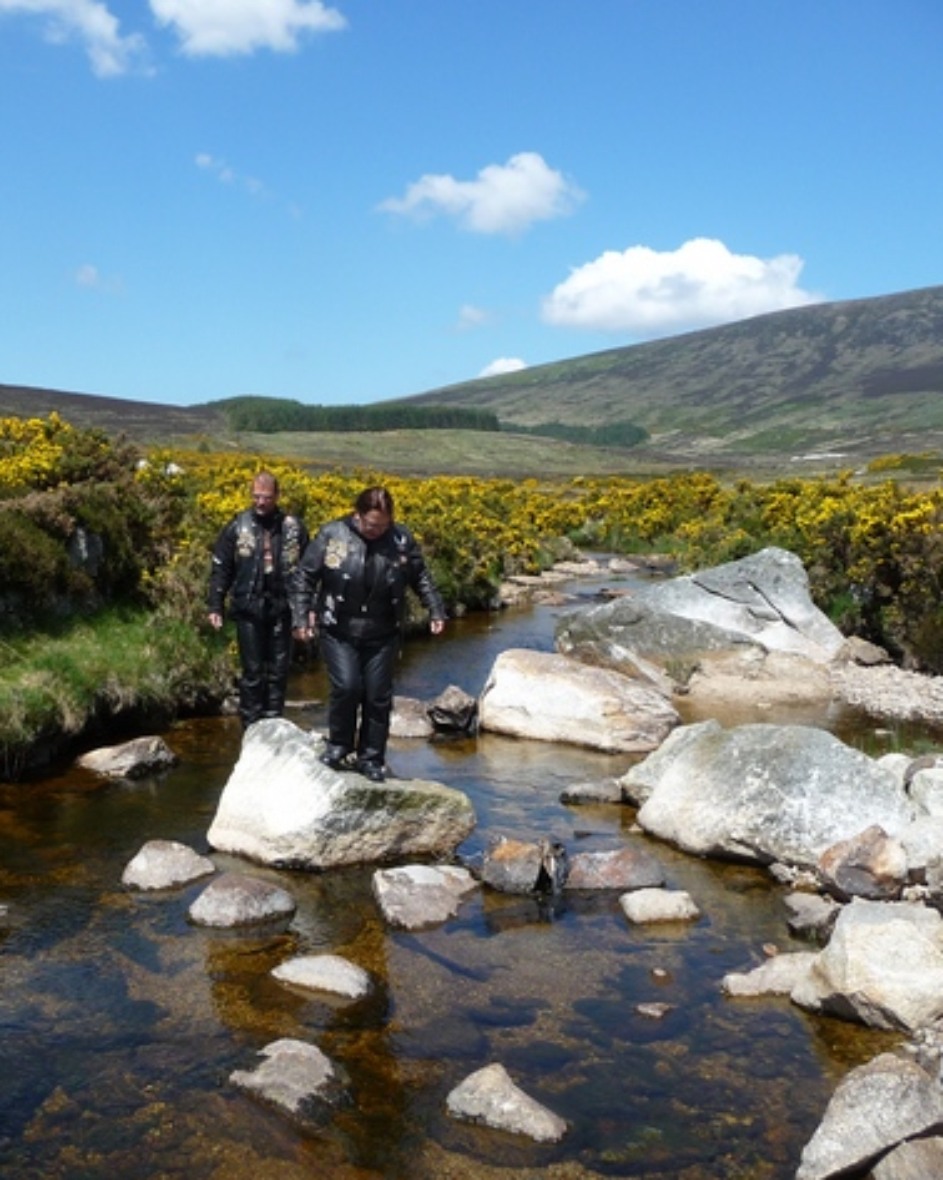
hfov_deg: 39.8
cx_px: 339
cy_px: 589
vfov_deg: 49.1
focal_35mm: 37
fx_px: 1292
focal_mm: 4.7
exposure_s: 1/1000
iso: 100
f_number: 3.3
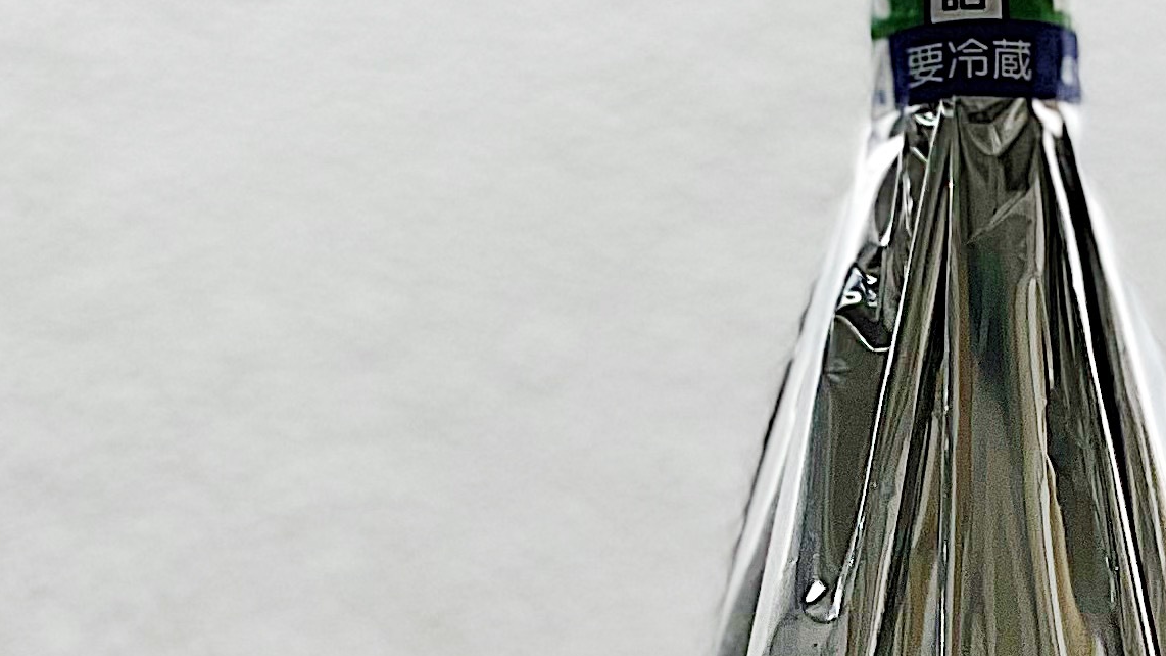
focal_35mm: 200
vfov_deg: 6.0
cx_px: 928
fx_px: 6183
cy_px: 1112
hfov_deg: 10.7
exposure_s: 1/100
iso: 64
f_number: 2
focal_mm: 6
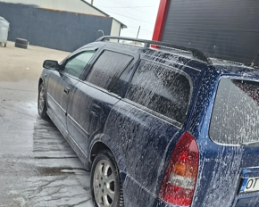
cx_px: 131
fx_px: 238
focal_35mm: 31
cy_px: 122
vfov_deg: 46.9
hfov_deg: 57.2
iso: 40
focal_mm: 5.54
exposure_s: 1/300
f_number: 1.8
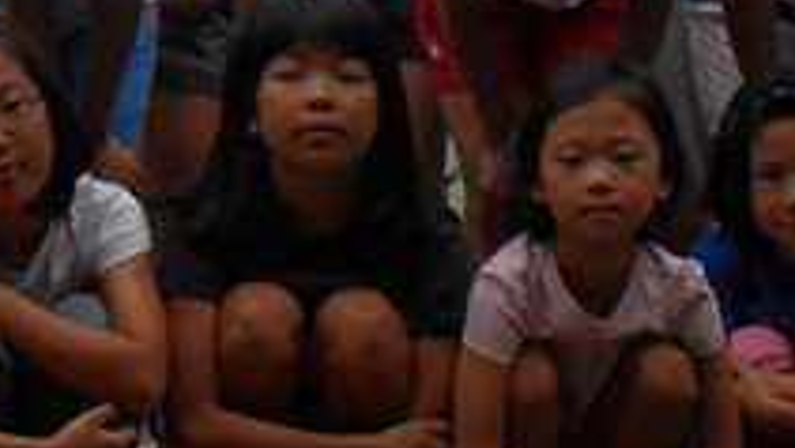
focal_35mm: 209
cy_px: -405
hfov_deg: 10.1
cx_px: -219
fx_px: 4409
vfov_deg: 5.7
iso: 80
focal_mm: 8.1
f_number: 3.5
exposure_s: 1/250
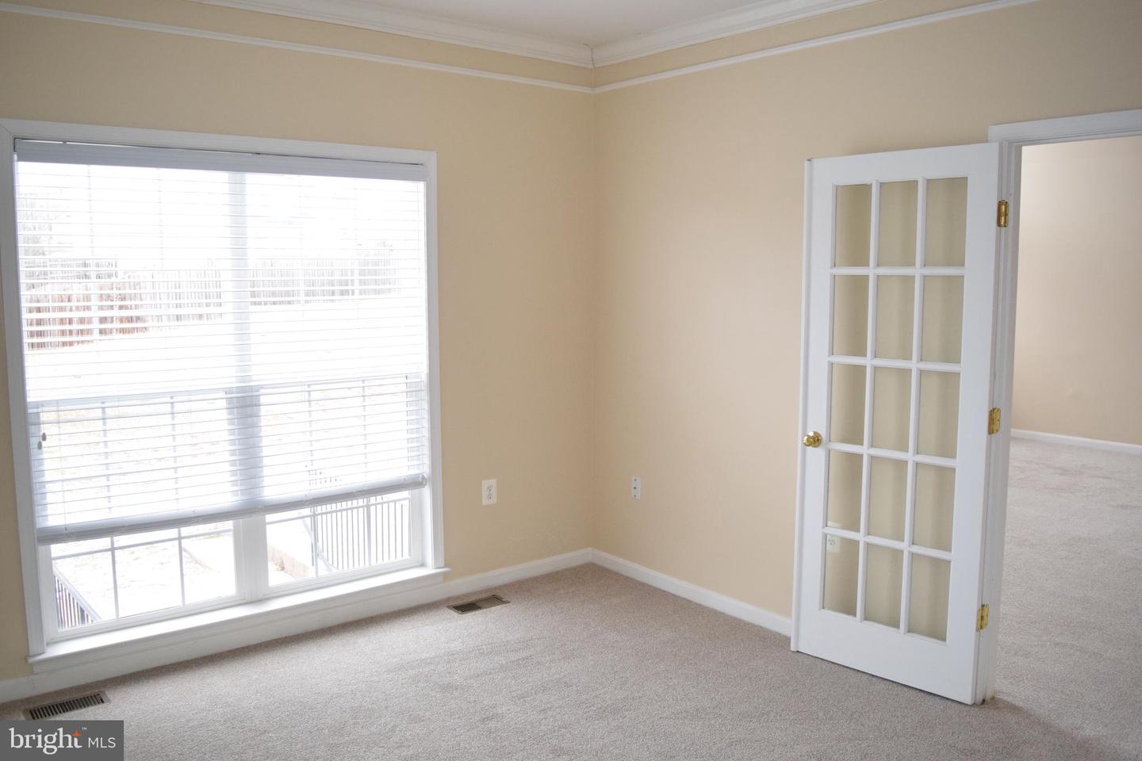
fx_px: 952
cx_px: 571
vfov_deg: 43.6
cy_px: 380
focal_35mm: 30
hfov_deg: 61.9
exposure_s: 1/200
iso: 1600
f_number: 4
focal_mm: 20
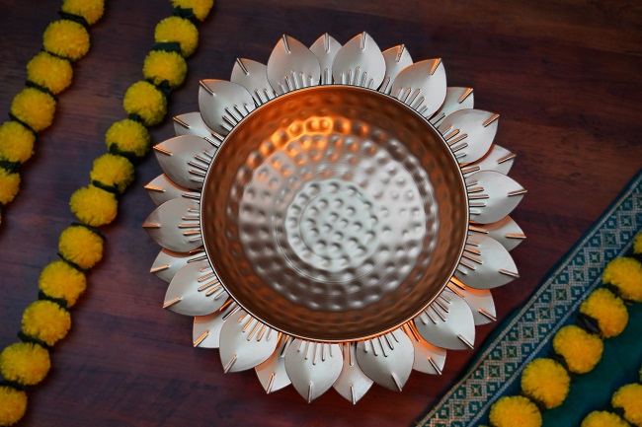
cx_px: 321
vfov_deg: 24.2
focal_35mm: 56
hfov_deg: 35.6
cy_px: 214
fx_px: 998
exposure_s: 1/160
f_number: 4
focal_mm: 56
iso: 1000
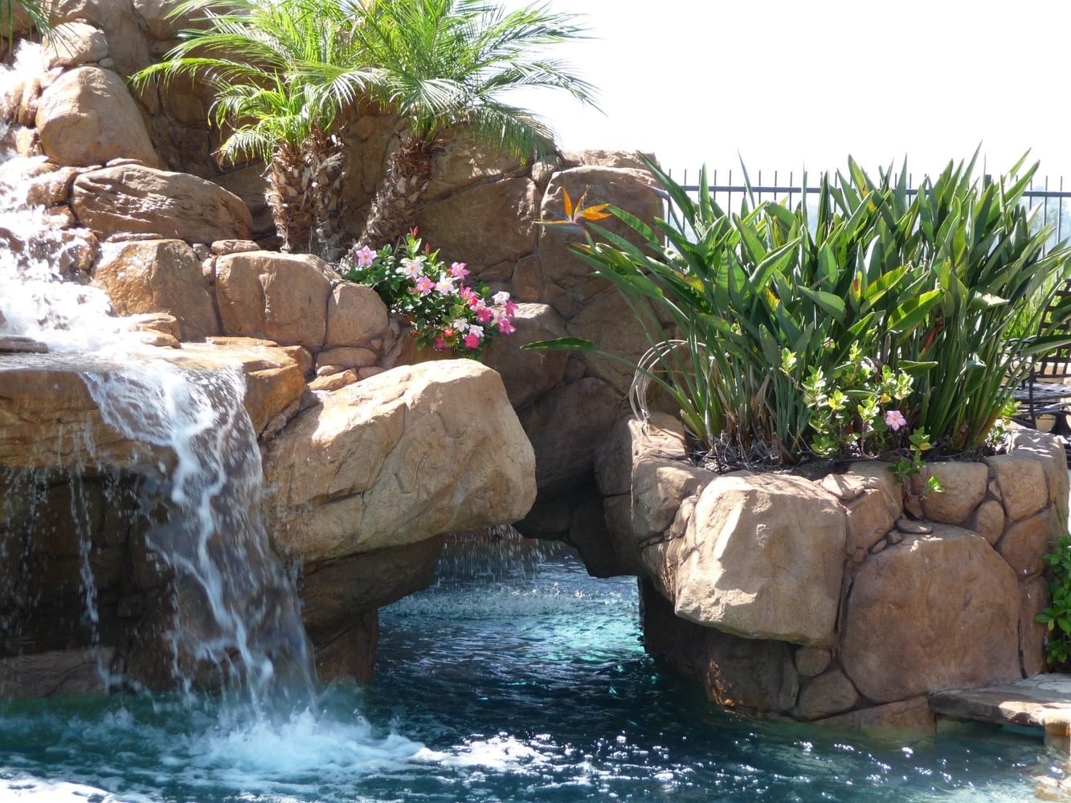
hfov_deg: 19.1
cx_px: 536
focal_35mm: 103
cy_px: 402
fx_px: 3187
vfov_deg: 14.4
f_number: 4.7
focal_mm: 17.5
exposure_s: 1/160
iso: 100
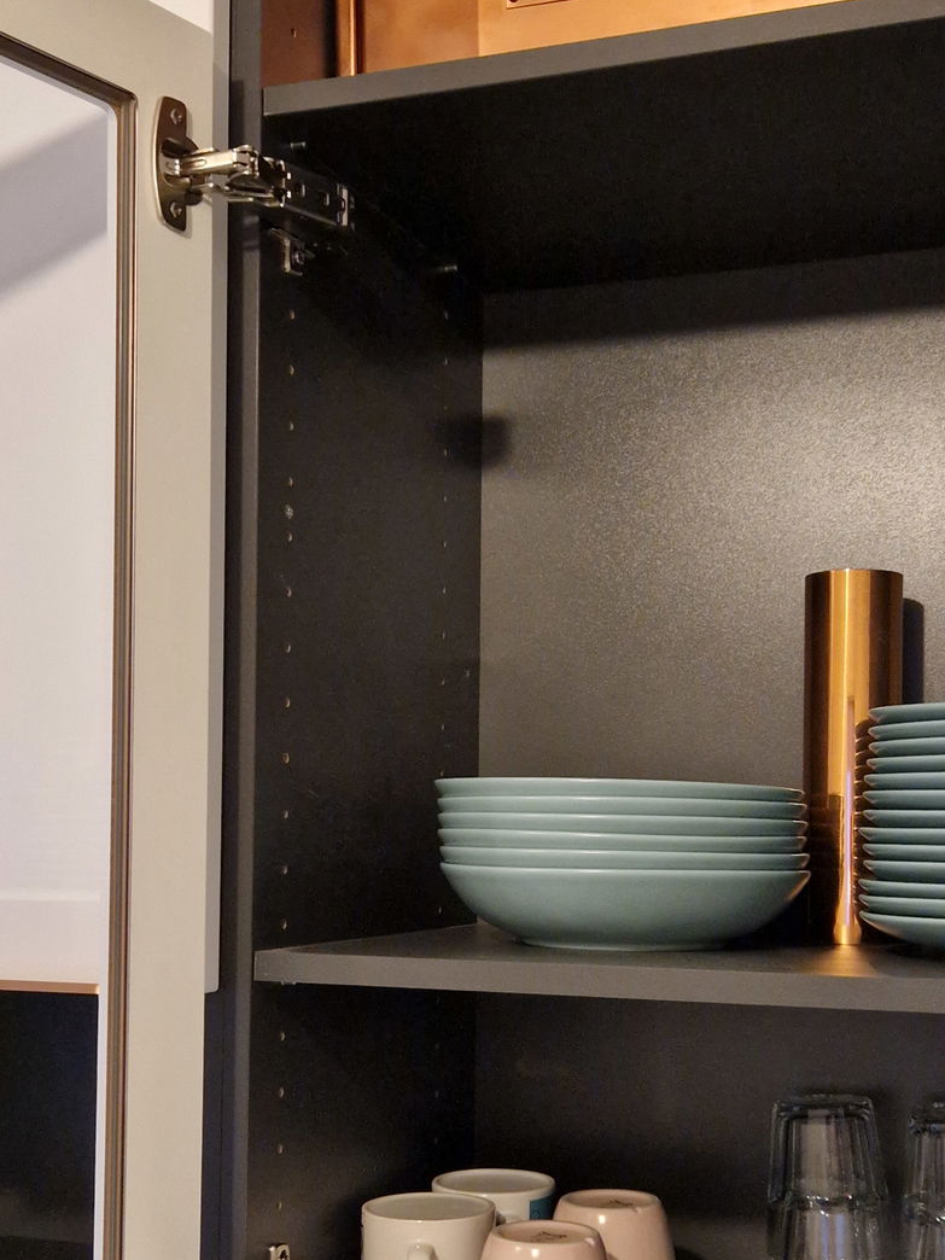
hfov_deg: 30.8
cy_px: 803
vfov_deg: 40.1
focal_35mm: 47
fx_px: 1711
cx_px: 560
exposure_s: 1/100
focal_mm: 5.4
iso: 800
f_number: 1.8
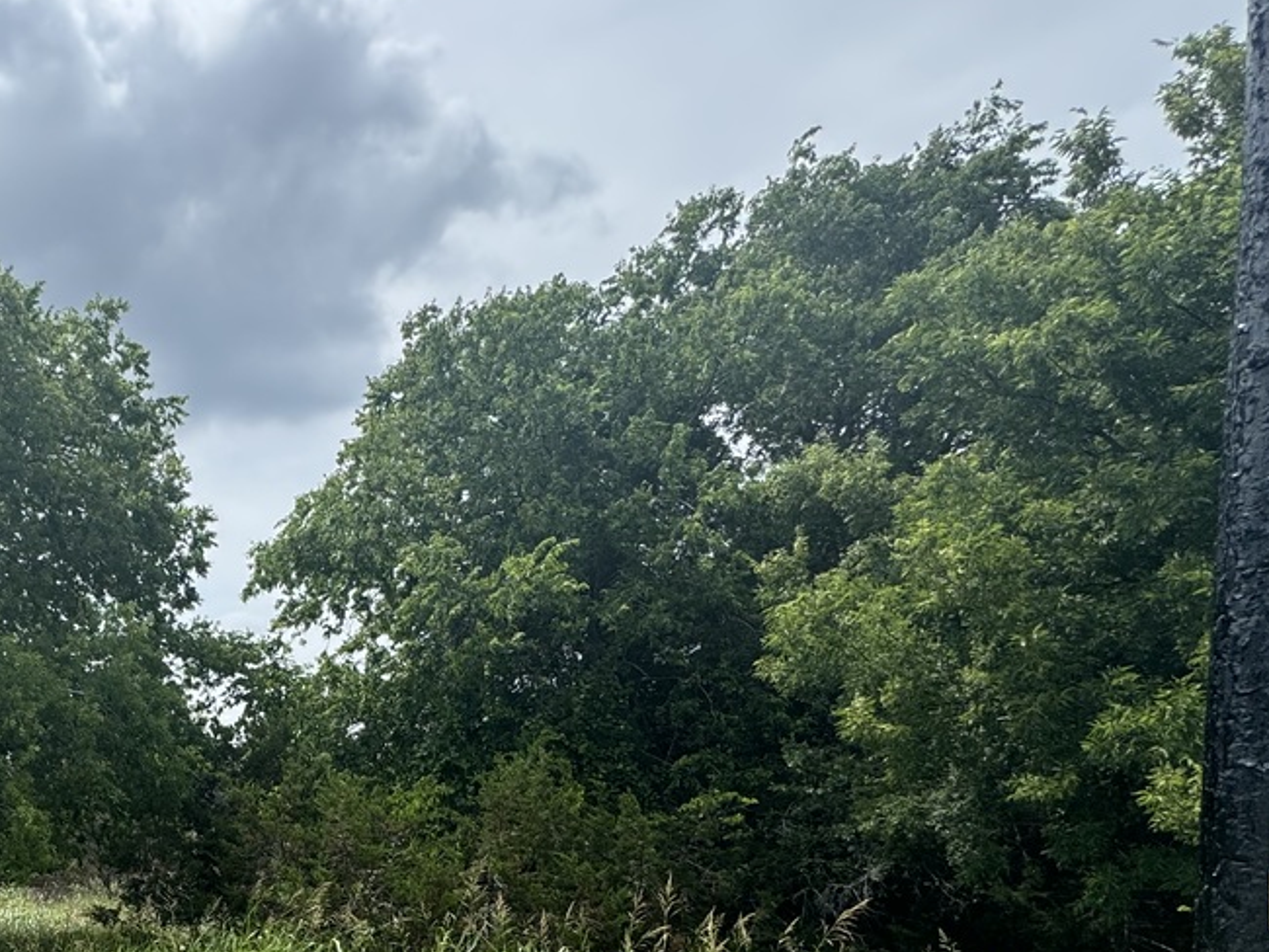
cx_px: 47
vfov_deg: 40.9
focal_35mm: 31
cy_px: 907
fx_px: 1137
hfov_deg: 49.4
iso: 50
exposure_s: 1/899
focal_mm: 2.22
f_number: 2.2
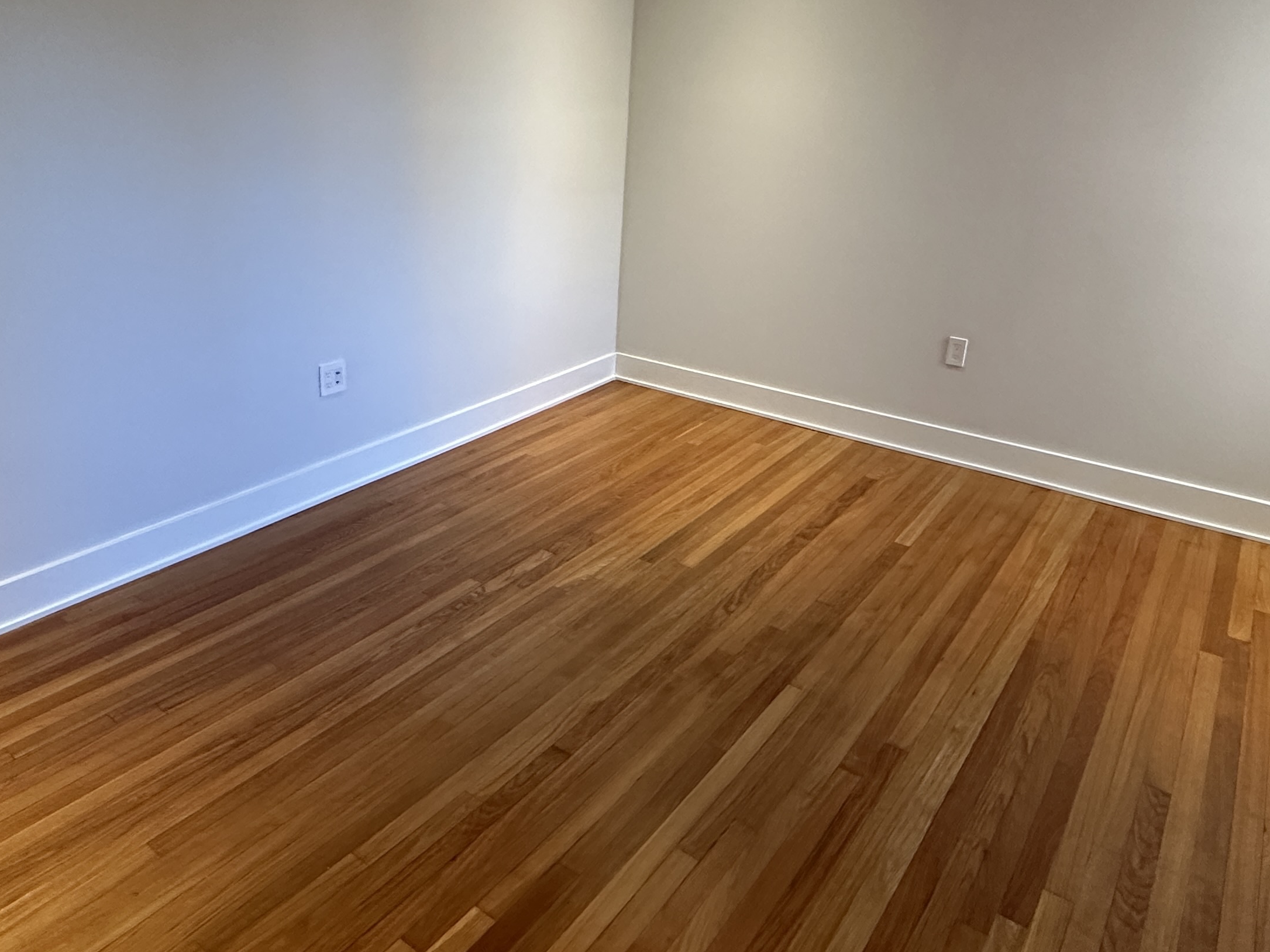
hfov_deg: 66.9
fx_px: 954
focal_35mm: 26
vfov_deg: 52.8
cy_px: 397
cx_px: 530
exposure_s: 1/120
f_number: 2.2
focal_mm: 2.22
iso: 320
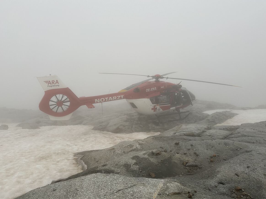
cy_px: 98
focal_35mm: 25
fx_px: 192
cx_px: 131
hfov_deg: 69.4
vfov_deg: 54.9
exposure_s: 1/127
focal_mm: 6.86
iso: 64
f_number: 1.78
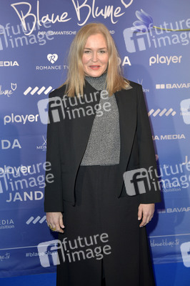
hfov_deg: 29.8
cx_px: 95
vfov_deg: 43.6
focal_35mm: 45
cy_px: 143
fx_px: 357
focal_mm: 45
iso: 1000
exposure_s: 1/250
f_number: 5
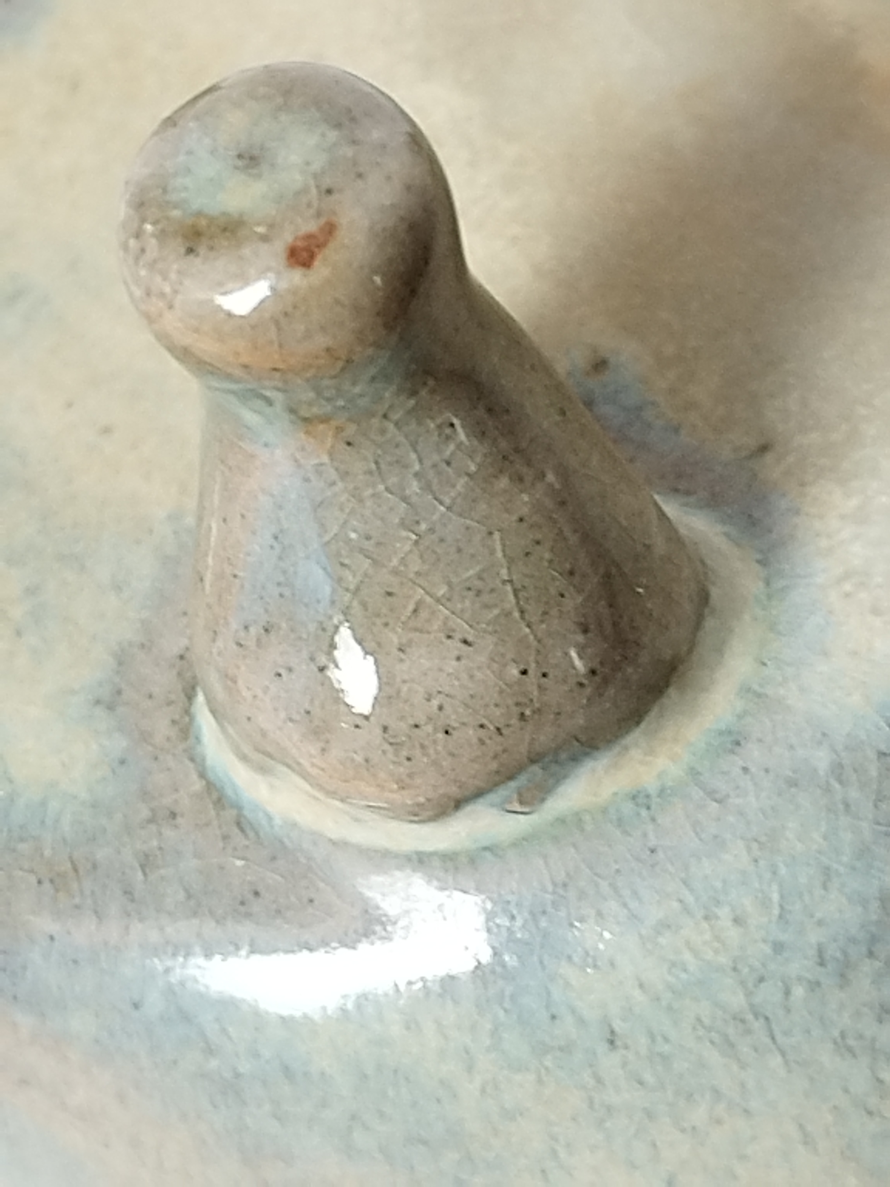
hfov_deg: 12.0
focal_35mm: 123
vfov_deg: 16.0
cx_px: 445
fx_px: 4217
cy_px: 594
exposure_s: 1/50
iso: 455
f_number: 1.8
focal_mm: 6.24
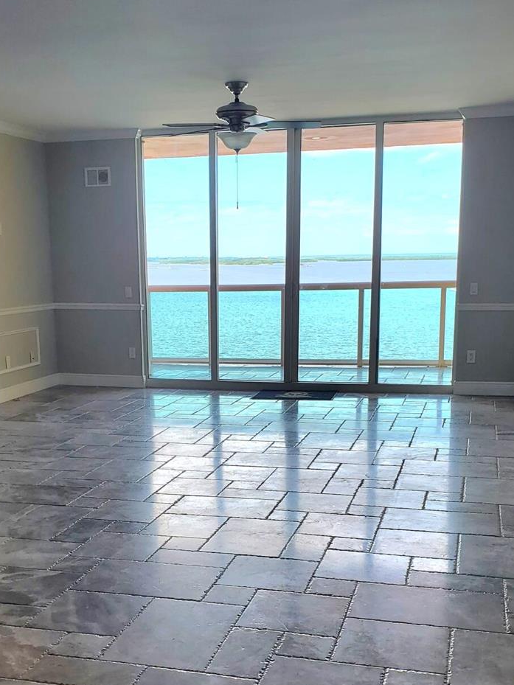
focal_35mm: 43
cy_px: 448
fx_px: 851
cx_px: 194
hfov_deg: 33.4
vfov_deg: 43.3
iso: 50
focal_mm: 4.3
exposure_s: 1/233
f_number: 2.4
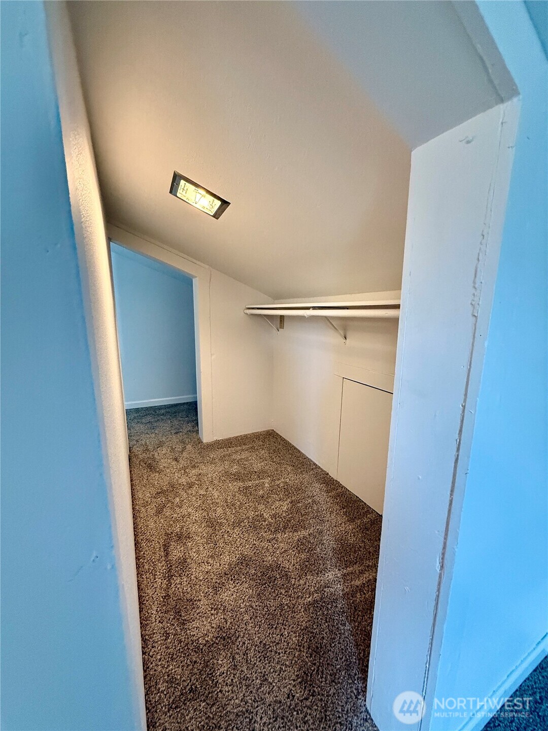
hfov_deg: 85.7
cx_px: 274
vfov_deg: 102.1
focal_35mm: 14
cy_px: 366
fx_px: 296
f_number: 2.2
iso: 400
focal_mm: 2.22
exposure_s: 1/60
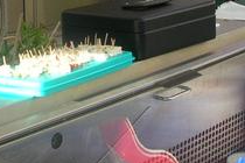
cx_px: 116
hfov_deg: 18.4
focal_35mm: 111
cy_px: 17
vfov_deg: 12.3
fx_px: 755
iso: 50
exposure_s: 1/254
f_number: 2.8
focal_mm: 5.8
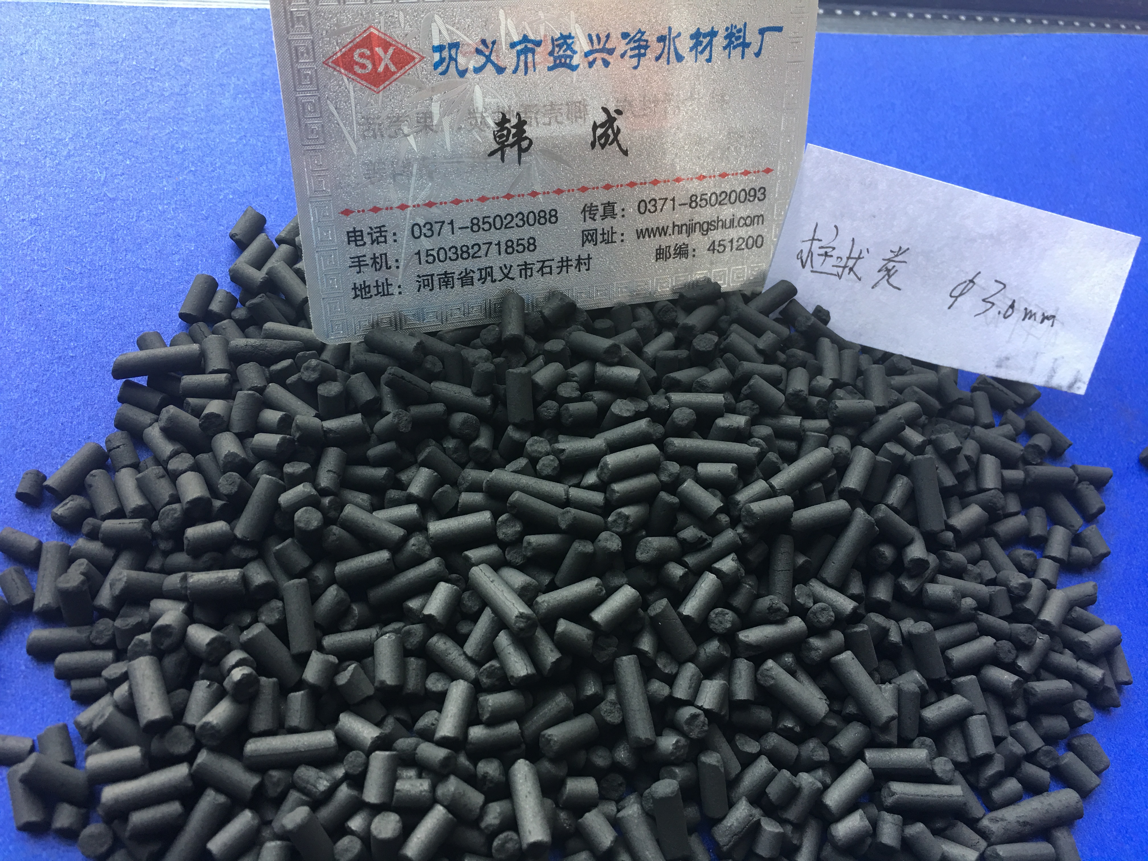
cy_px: 430
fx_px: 962
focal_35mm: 29
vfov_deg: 48.2
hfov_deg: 61.7
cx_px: 574
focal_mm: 4.15
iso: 32
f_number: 2.2
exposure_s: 1/33
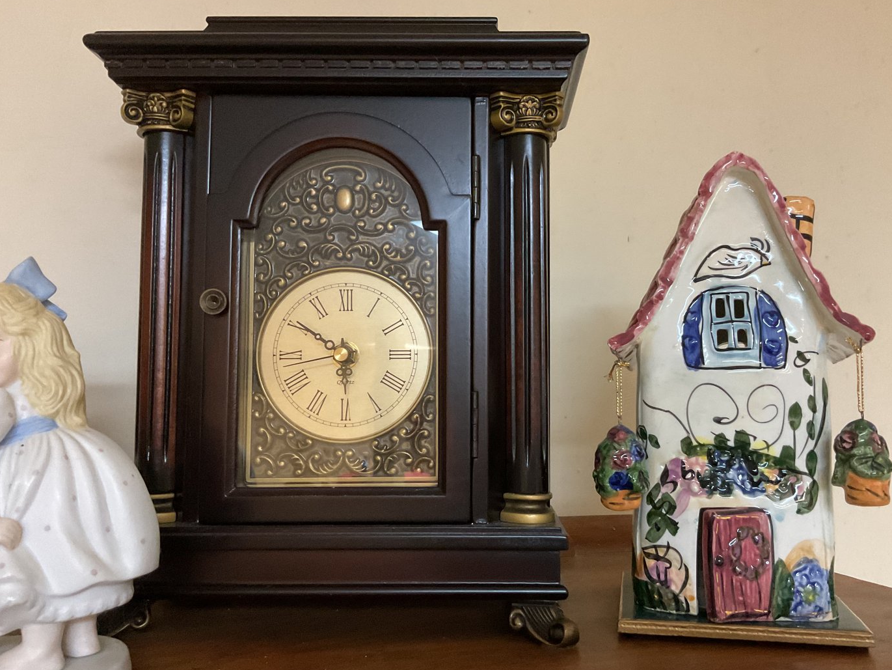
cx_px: 490
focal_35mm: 32
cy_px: 340
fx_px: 825
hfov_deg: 56.7
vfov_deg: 44.2
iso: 400
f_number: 1.8
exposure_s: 1/30
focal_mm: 3
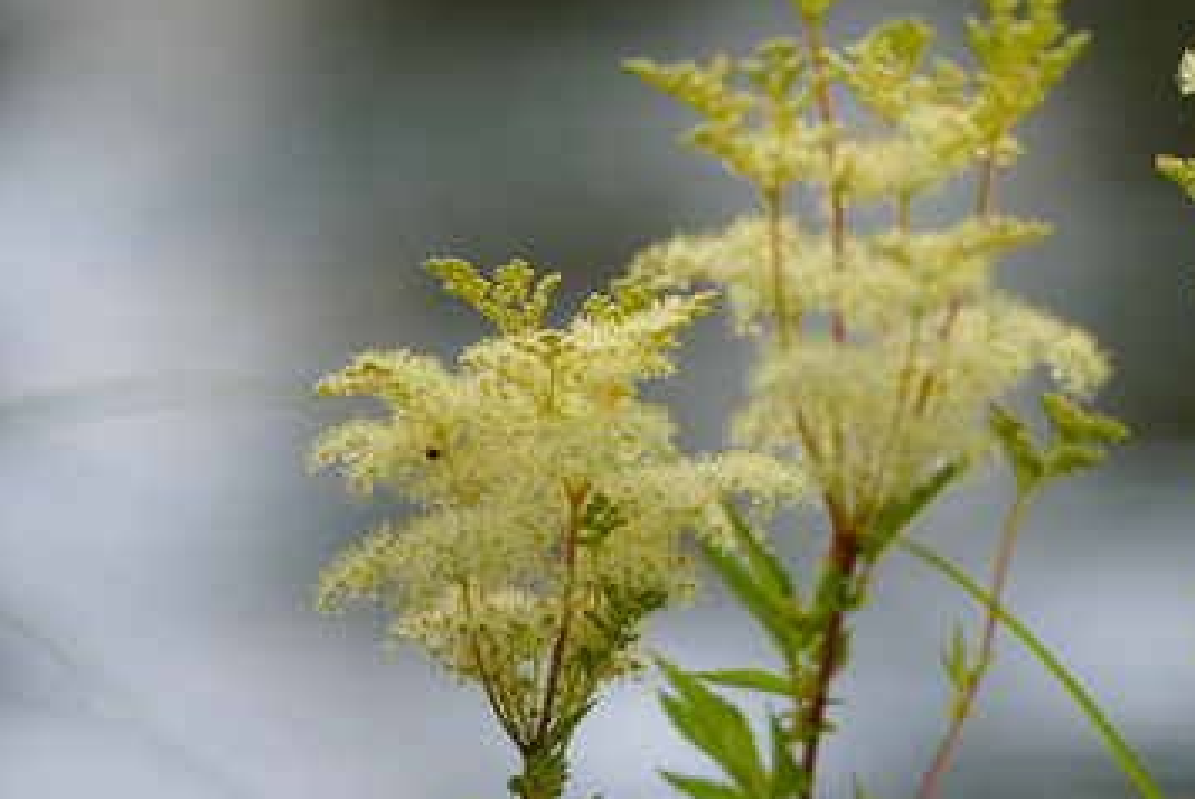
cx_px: 1071
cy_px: 146
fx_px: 32656
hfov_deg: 2.1
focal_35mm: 983
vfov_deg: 1.4
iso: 160
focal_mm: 547
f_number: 6.3
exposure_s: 1/320
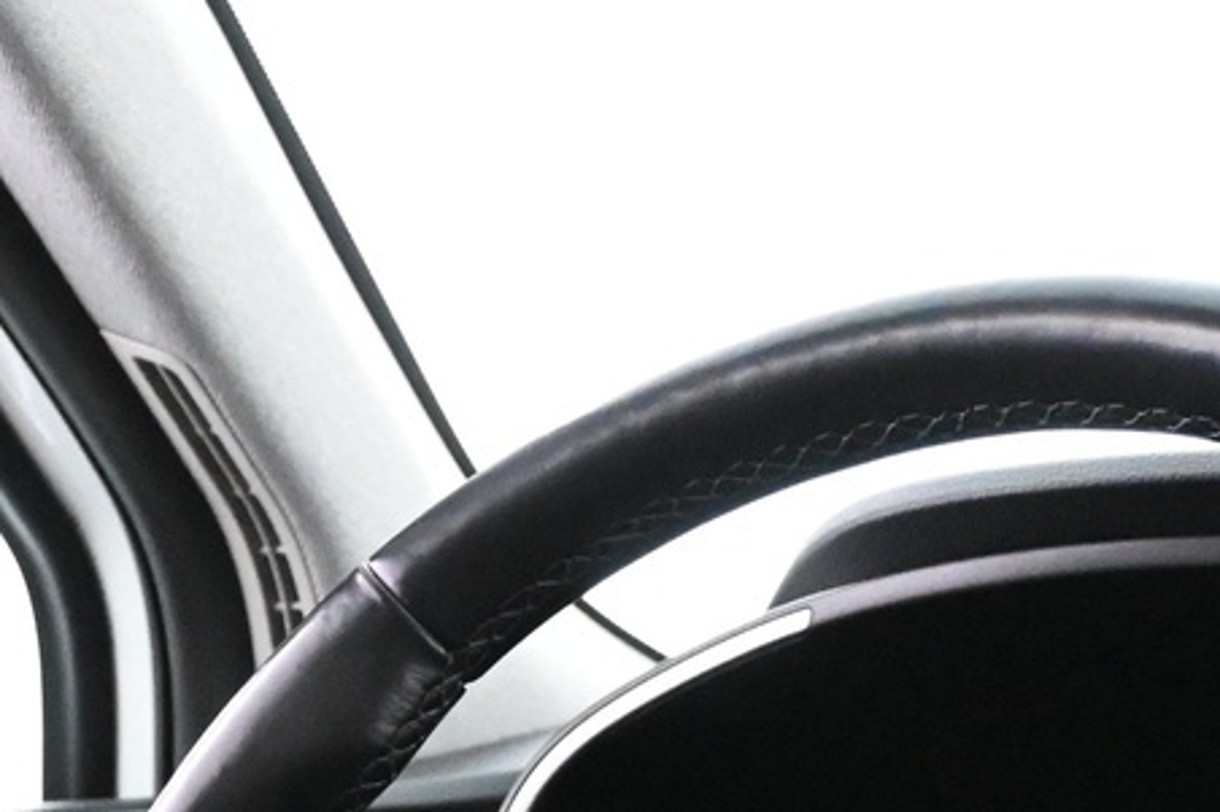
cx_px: 821
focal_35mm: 129
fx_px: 4370
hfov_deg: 15.9
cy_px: 1060
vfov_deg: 10.4
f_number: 4.2
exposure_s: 1/40
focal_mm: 24
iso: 9000
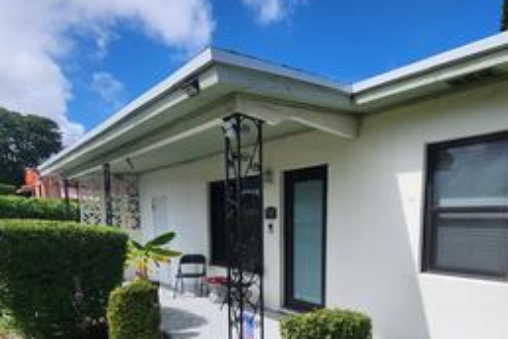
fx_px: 296
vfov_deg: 55.6
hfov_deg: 76.1
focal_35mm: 21
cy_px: 268
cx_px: 372
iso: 50
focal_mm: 2.2
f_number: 2.2
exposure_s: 1/3333
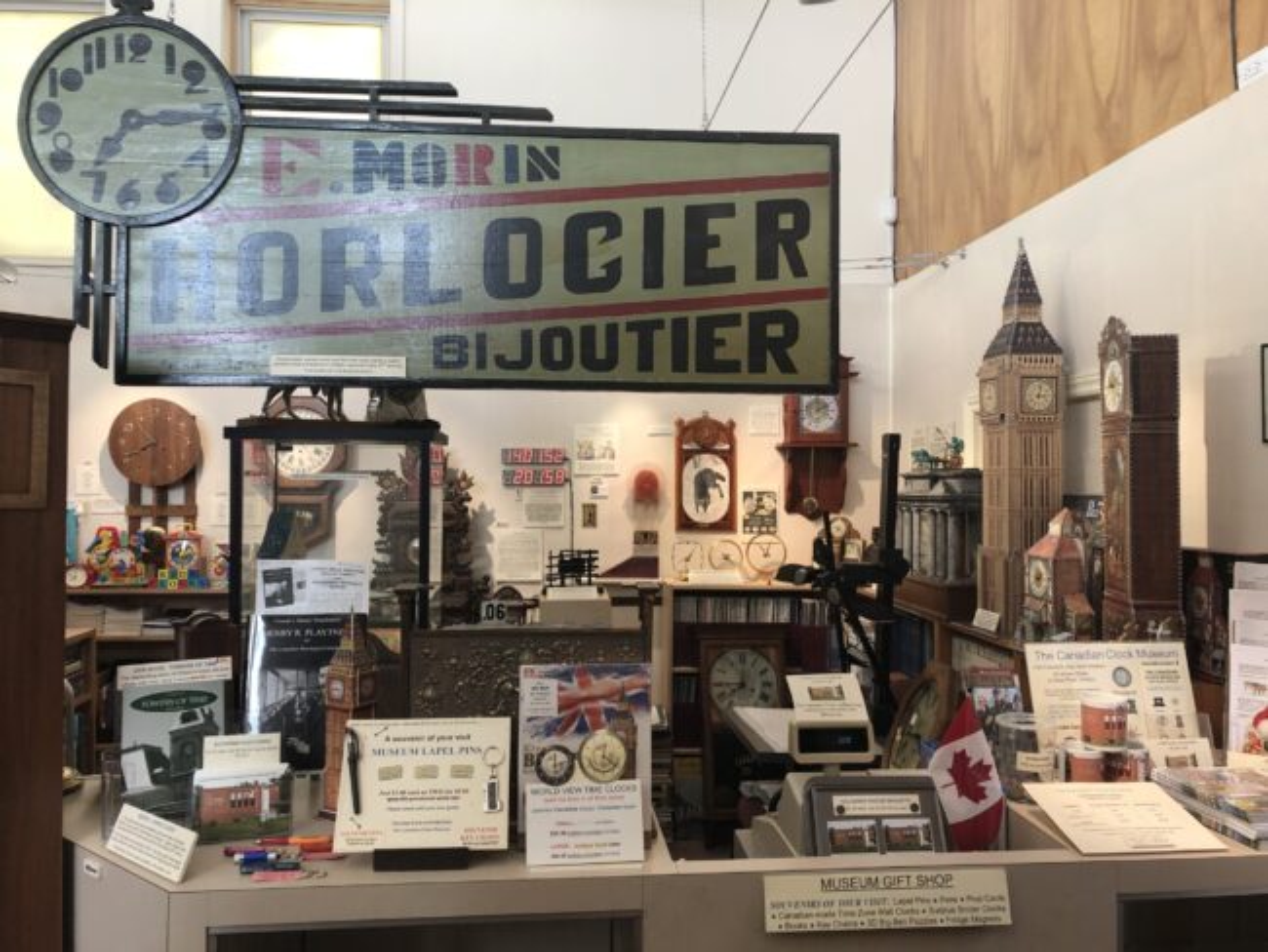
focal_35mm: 28
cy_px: 476
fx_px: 1026
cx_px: 634
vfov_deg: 49.8
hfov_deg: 63.4
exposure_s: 1/24
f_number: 1.8
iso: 32
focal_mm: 4
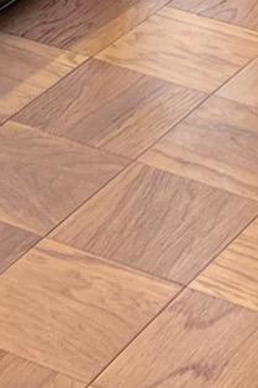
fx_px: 1924
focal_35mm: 179
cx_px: 218
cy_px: -565
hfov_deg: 7.7
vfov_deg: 10.0
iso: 80
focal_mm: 5.1
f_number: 1.6
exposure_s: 1/120
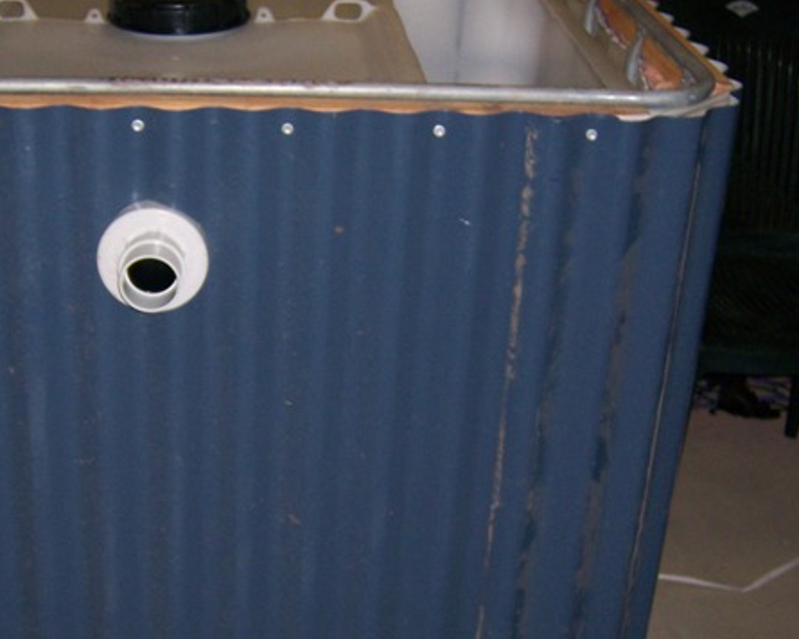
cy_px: 420
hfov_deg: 29.8
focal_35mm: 63
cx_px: 268
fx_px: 1490
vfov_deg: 24.1
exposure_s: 1/60
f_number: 2.8
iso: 125
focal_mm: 6
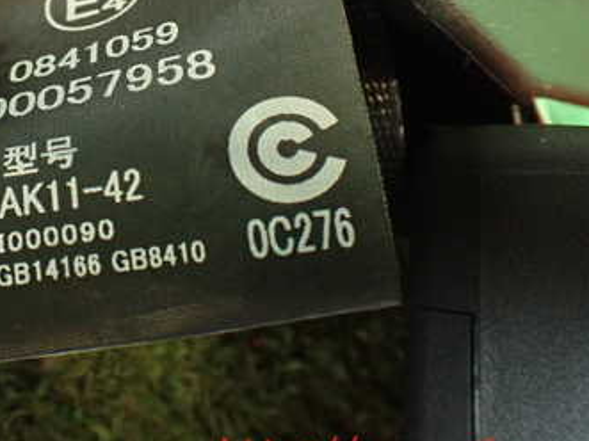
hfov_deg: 32.0
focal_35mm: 58
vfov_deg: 24.7
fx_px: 987
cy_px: 78
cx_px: 89
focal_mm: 5.79
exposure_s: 1/30
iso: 640
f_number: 2.4
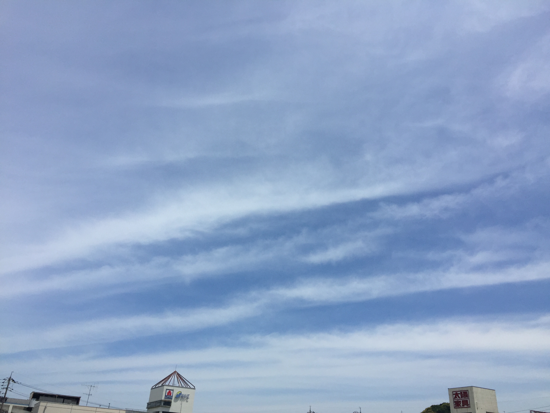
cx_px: 275
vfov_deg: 48.2
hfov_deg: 61.7
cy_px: 206
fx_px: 461
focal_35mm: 29
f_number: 2.2
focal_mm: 4.15
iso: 32
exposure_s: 1/5650
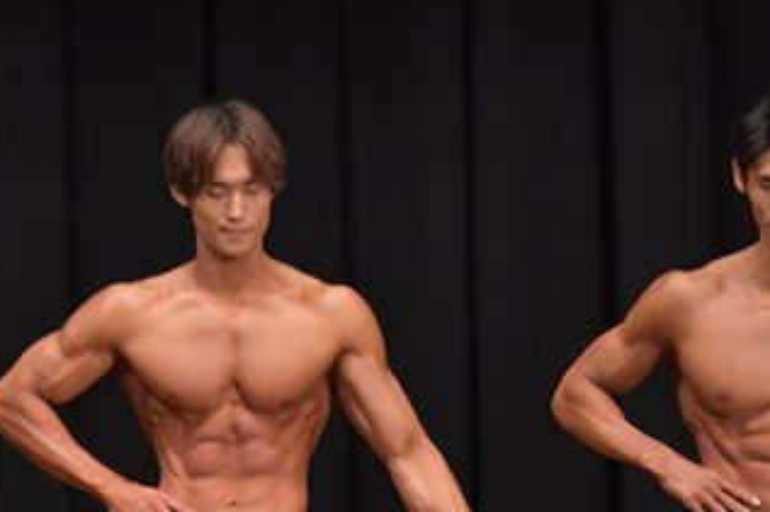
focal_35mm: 531
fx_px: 11351
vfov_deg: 2.6
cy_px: 556
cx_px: 769
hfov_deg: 3.9
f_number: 5.6
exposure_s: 1/400
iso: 6400
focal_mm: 145
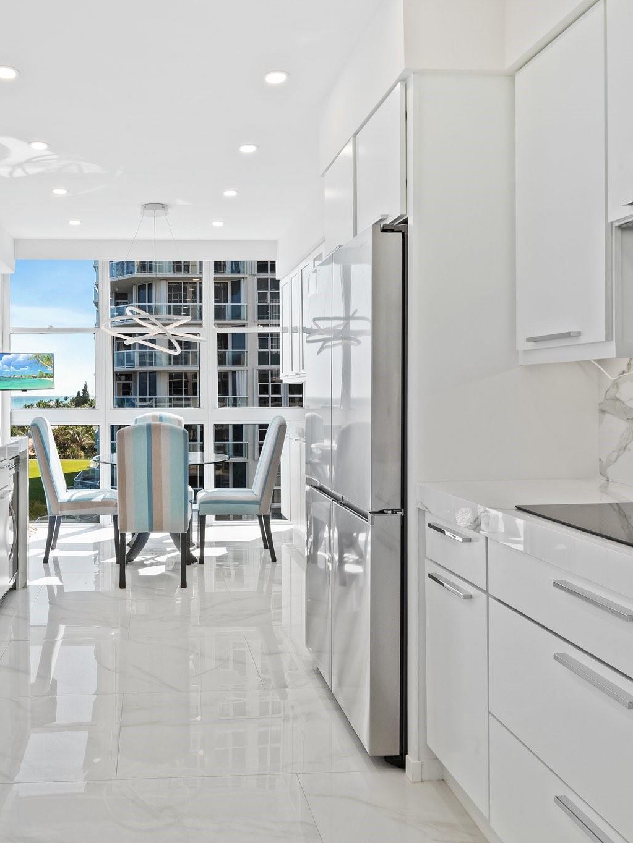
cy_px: 421
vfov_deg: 67.3
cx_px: 172
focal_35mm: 26
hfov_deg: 51.2
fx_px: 634
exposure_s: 1/20
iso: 400
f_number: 8
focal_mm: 18
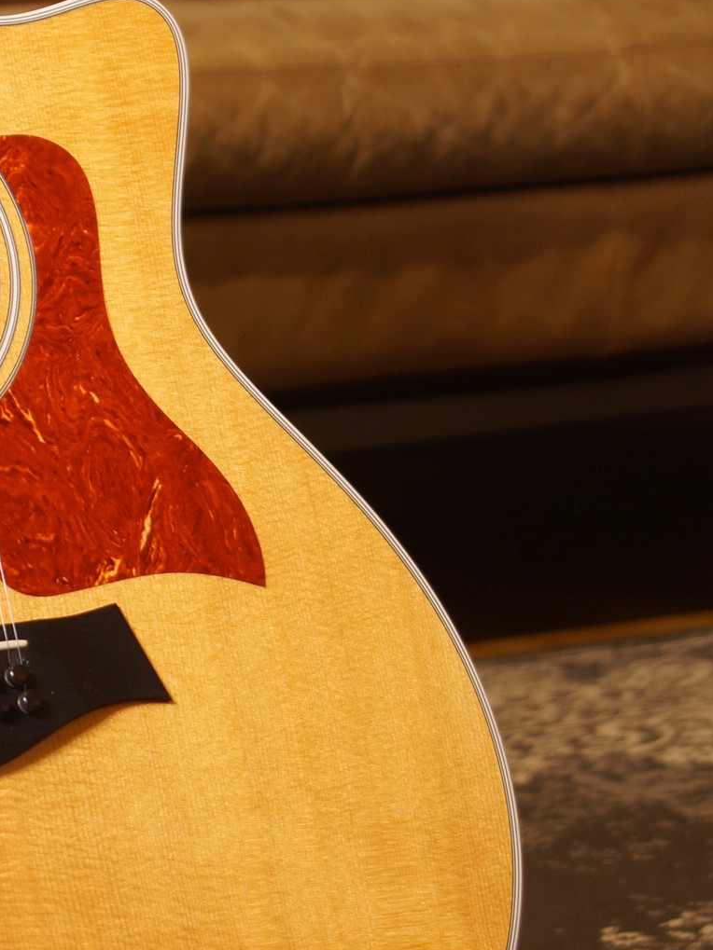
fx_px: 4788
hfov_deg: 8.4
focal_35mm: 174
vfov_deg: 11.3
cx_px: -120
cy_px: 473
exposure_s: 1/13
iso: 100
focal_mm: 45
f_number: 5
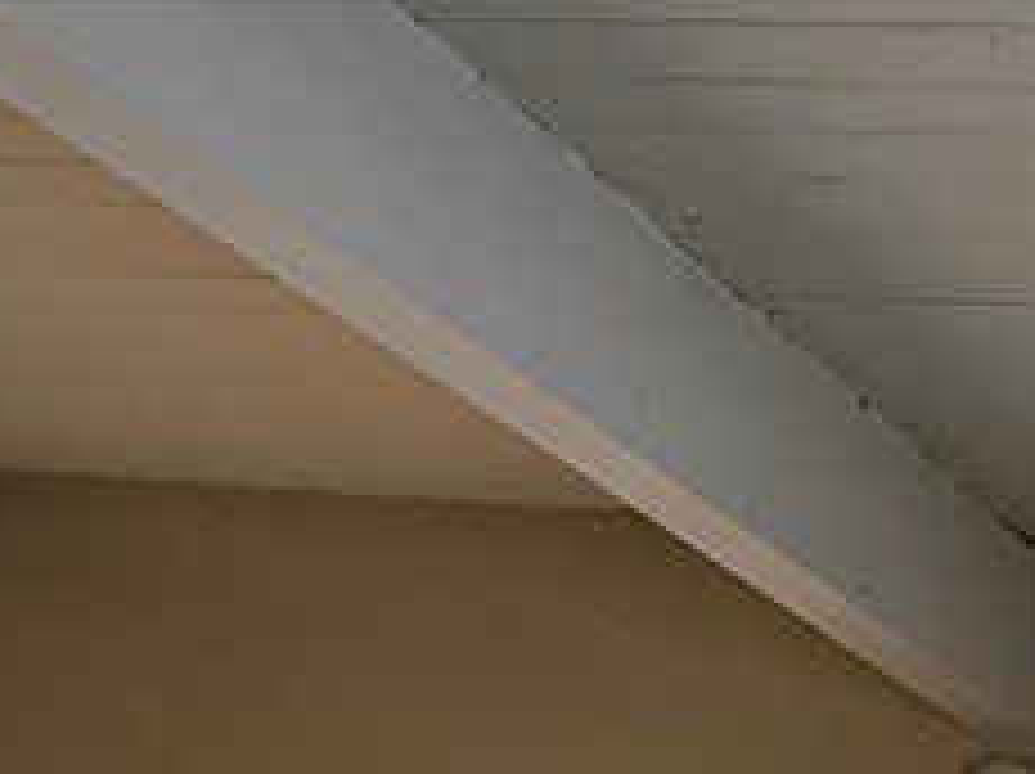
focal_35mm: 107
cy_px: 1719
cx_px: 1062
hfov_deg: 17.9
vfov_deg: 11.8
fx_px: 3196
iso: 400
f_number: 1.78
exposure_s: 1/60
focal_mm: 6.76
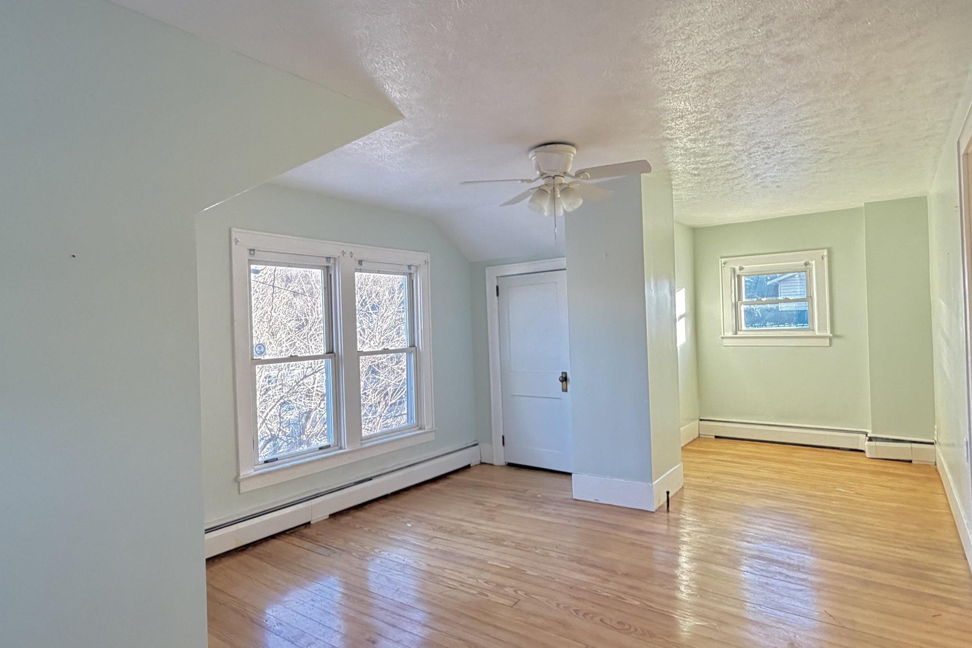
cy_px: 320
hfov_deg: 81.2
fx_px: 567
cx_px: 469
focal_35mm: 21
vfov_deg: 59.5
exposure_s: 1/60
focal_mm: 2.22
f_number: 2.2
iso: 400
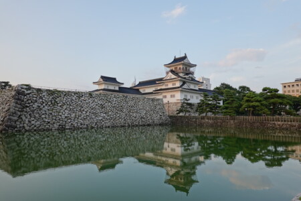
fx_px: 201
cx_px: 150
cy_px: 100
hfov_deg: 73.7
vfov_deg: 53.1
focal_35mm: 24
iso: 125
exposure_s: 1/200
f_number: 2.8
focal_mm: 9
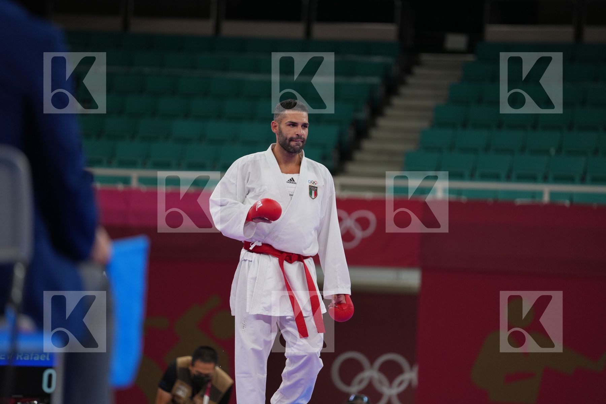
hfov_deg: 10.5
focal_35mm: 195
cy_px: 202
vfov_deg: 7.0
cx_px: 303
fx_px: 3282
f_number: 2.8
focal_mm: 195
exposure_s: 1/1000
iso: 500
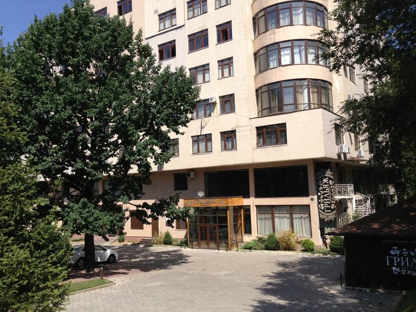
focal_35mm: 33
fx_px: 397
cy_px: 156
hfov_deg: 55.4
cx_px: 208
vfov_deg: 42.9
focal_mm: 4.13
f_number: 2.4
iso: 50
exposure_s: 1/1466
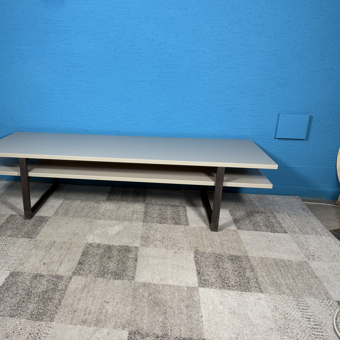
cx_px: 122
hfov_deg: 54.8
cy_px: 172
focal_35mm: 29
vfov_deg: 55.6
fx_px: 322
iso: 125
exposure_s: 1/50
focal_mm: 6.76
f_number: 1.78
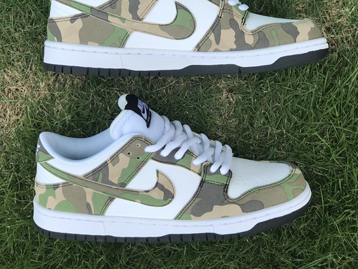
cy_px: 105
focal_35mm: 78
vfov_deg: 18.9
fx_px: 807
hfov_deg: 25.0
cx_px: 178
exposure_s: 1/239
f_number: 2.8
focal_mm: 6.6
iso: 20
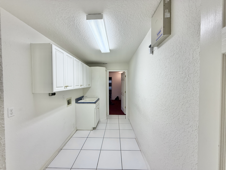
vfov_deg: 85.7
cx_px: 113
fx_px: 91
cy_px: 85
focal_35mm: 14
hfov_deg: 102.1
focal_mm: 2.22
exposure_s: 1/120
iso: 200
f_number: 2.2
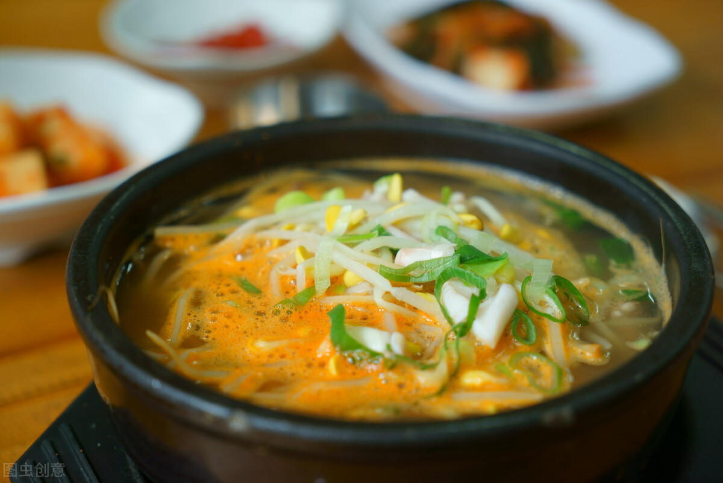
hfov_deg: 31.9
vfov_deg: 21.6
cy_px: 242
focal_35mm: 63
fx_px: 1266
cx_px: 362
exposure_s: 1/80
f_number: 4
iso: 125
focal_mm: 63
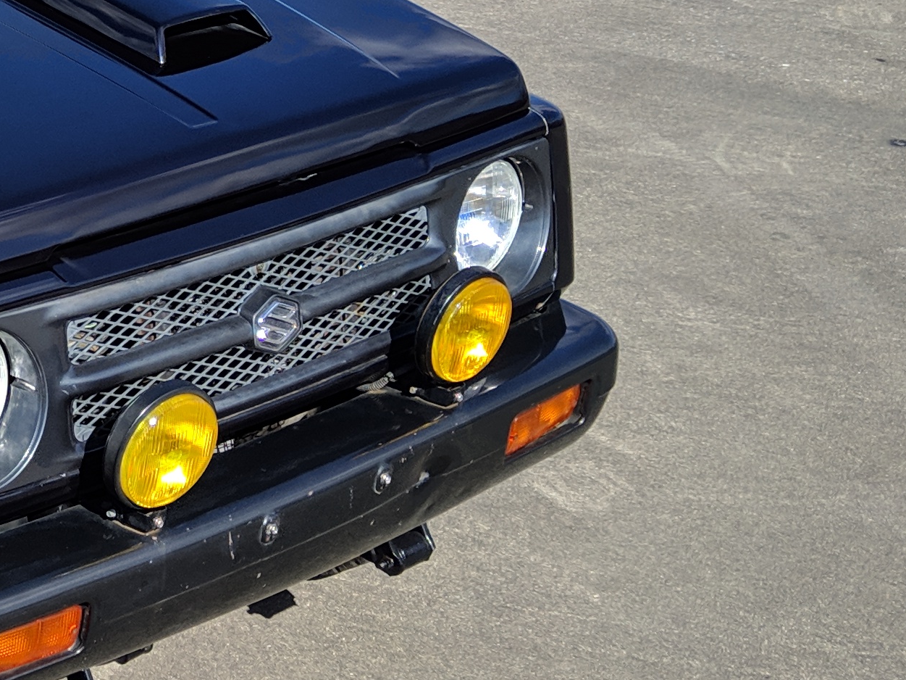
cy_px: -100
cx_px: -361
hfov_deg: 20.1
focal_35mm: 87
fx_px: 2277
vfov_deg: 16.4
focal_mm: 4.44
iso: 61
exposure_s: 1/2933
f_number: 1.8
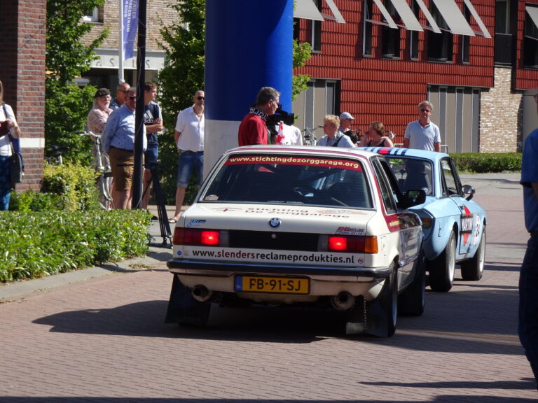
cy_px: 202
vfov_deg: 7.7
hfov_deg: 10.2
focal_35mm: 194
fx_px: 3015
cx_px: 269
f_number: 6.3
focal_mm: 33.17
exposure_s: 1/250
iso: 80
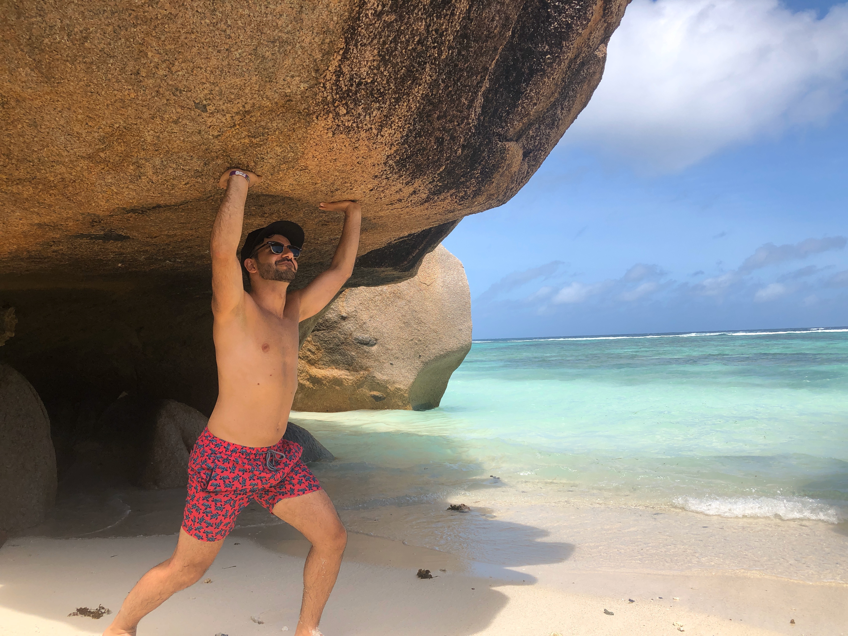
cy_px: 318
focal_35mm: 28
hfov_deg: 63.4
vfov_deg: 49.7
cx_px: 424
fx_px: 686
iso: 20
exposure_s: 1/1715
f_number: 1.8
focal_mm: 4
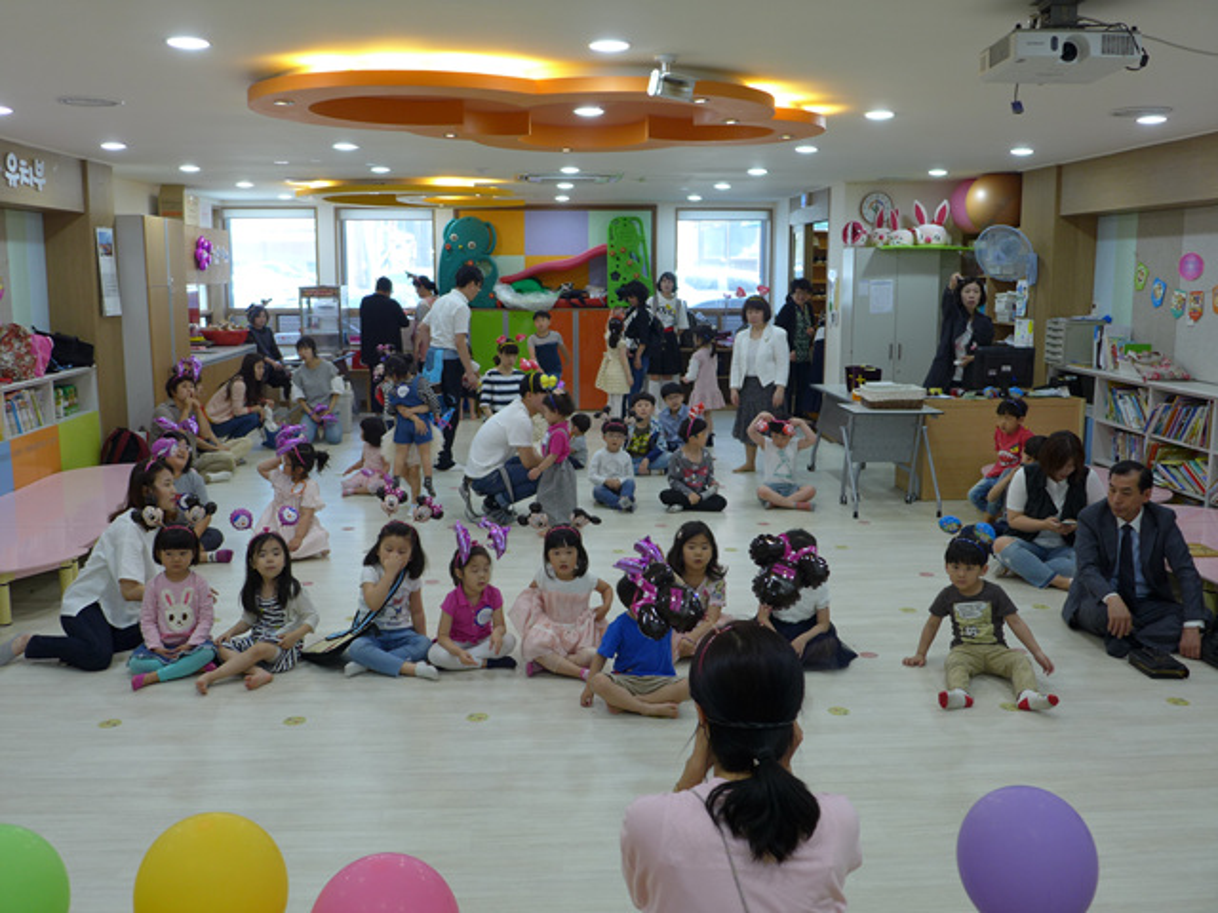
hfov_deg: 56.8
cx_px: 609
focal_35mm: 32
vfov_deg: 44.2
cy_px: 456
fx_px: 1126
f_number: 1.6
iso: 80
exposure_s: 1/100
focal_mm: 6.3
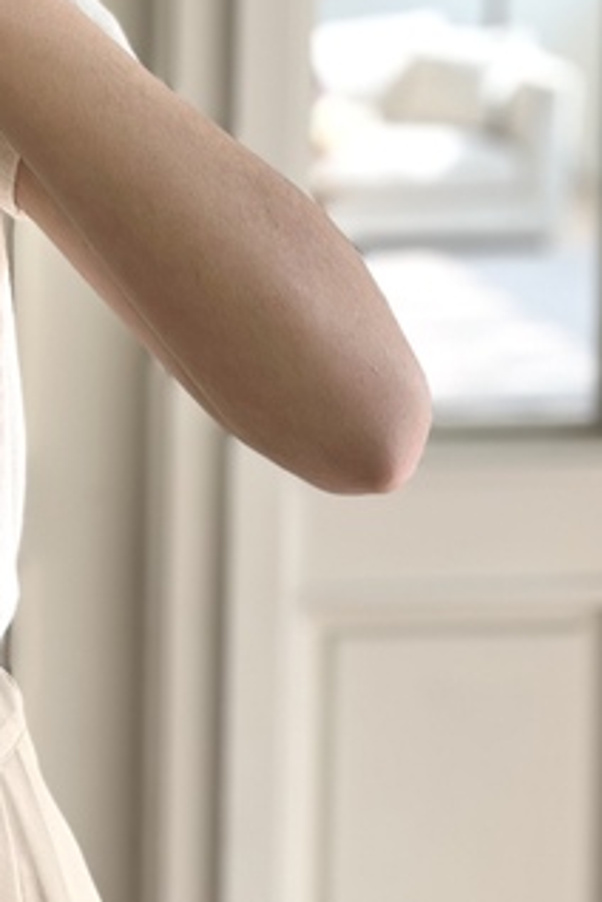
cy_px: 48
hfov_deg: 15.6
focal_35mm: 85
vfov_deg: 23.1
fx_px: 2132
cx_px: -94
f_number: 1.6
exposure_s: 1/121
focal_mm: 5.1
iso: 64
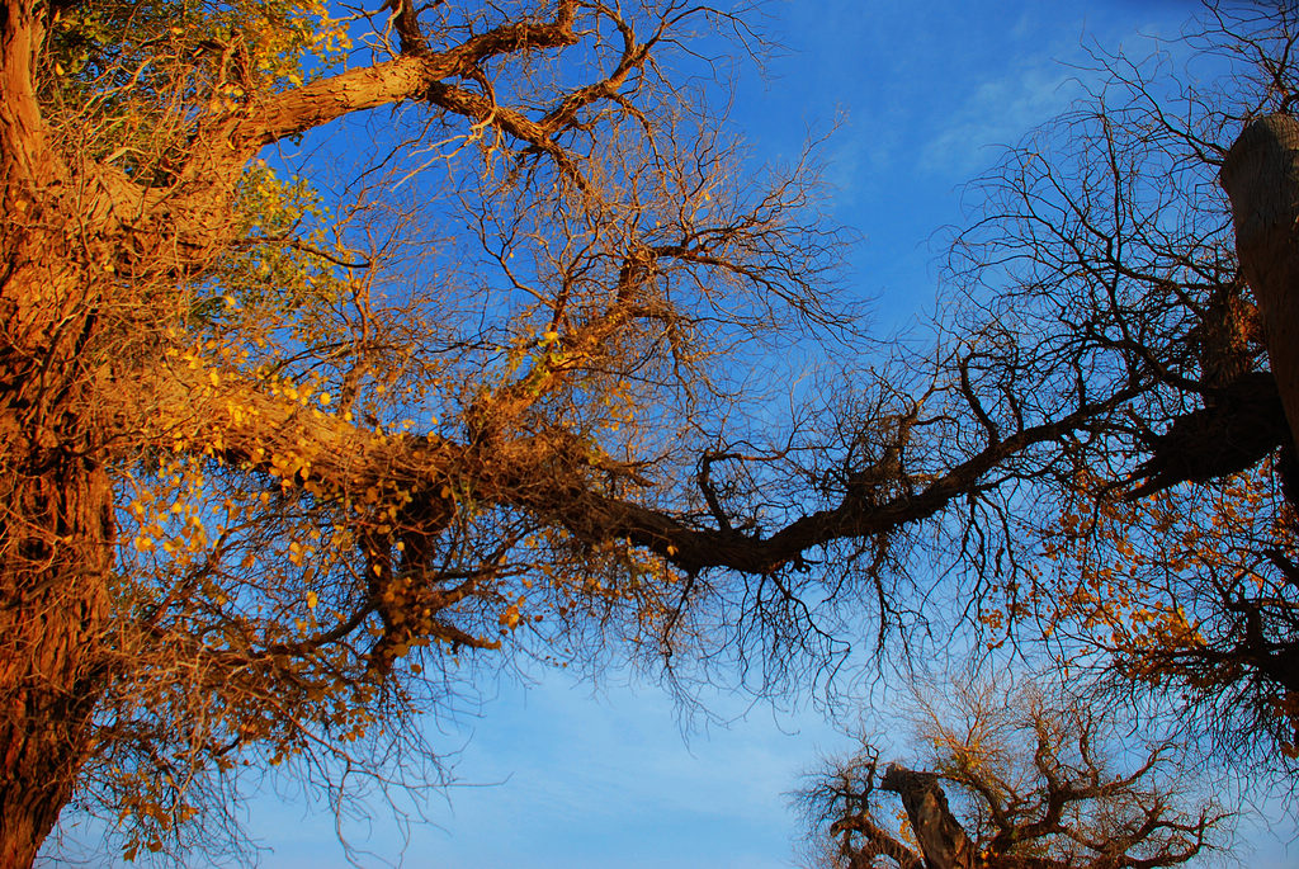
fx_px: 975
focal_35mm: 27
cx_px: 650
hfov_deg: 67.3
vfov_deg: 48.0
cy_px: 434
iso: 200
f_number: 4
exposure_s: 1/400
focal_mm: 18
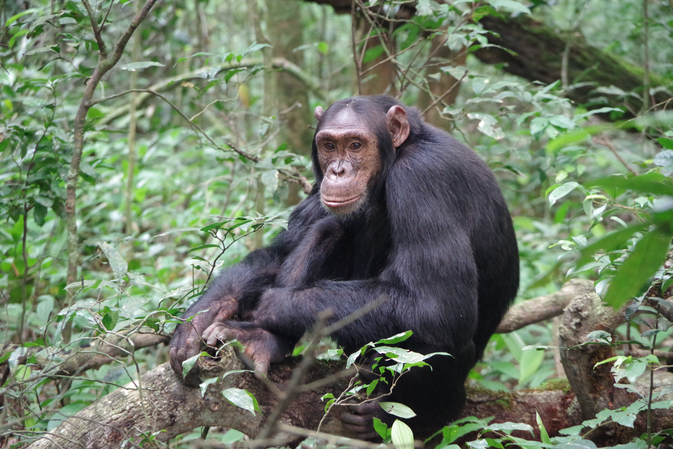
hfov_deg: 10.2
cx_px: 336
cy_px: 224
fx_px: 3776
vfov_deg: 6.8
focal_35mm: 202
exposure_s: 1/50
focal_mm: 135
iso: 3200
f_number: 5.6
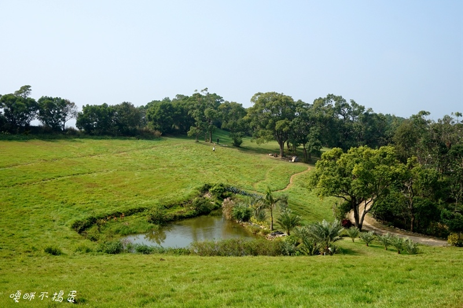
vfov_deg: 28.9
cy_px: 154
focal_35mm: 46
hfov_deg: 42.4
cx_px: 232
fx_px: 598
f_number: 13
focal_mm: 31
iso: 100
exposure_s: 1/80
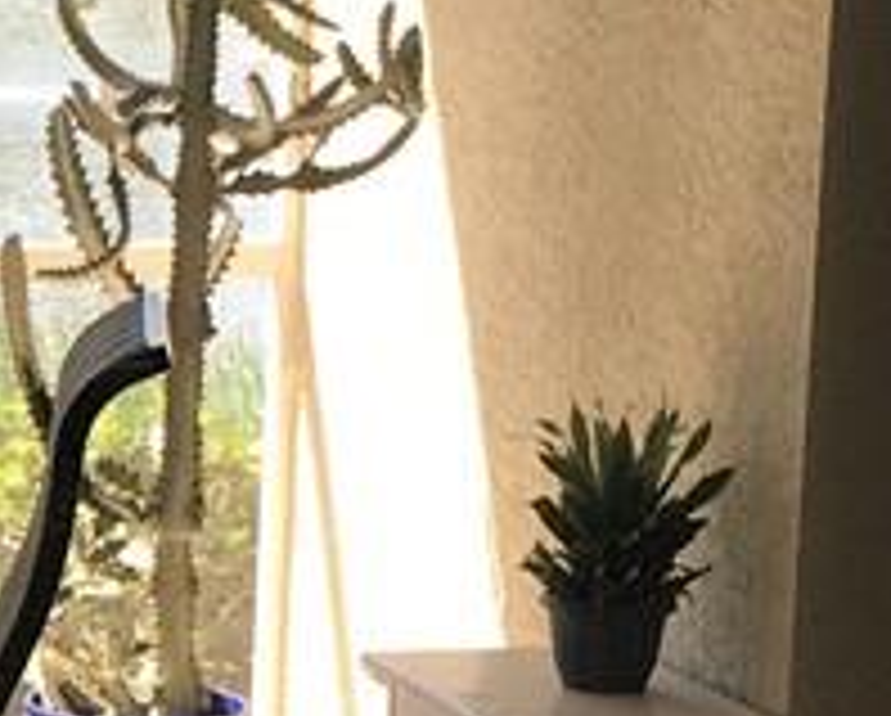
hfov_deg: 11.3
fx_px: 3856
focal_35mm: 146
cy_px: 335
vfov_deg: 10.6
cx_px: -1125
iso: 32
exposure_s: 1/120
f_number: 2.2
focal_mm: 4.15
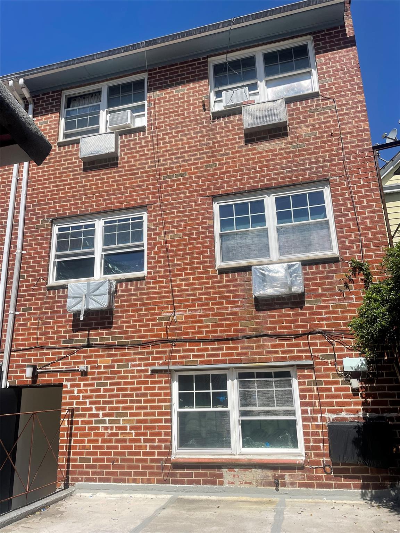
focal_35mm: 26
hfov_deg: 53.1
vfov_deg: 67.3
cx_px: 200
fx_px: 401
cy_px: 266
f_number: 1.6
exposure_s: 1/5051
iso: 32
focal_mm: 4.2
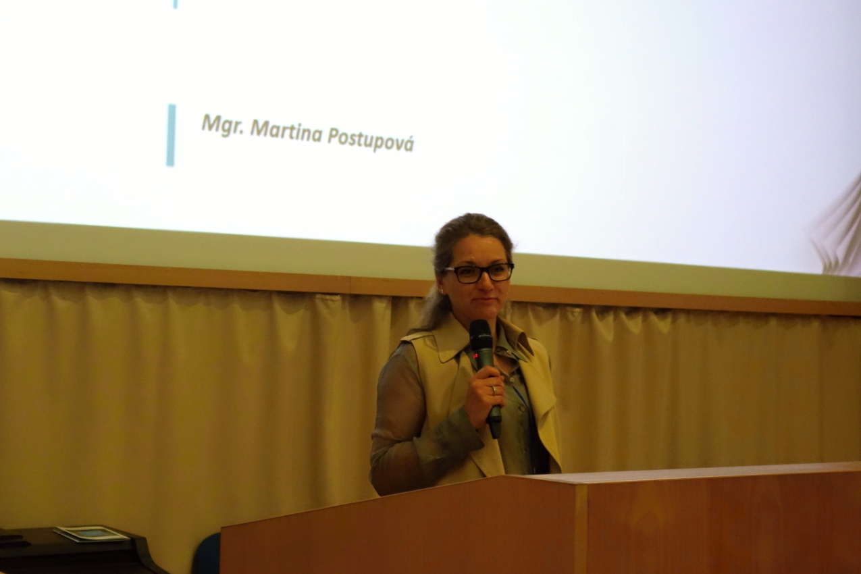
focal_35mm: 51
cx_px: 430
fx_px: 1220
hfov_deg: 38.9
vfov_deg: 26.5
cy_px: 287
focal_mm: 18.88
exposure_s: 1/50
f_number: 3.2
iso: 800
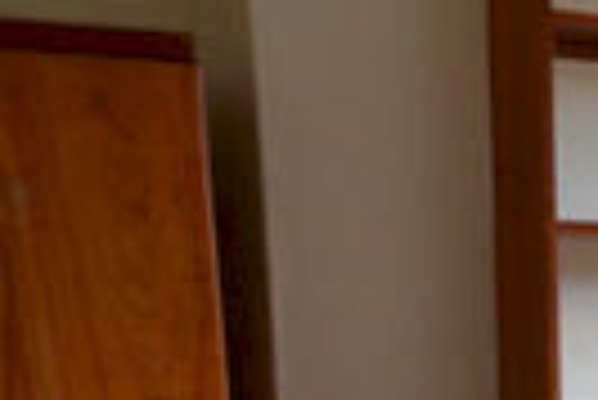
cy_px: 398
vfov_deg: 16.9
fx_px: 1314
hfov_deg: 16.7
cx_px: 1286
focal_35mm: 79
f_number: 3.5
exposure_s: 1/60
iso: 450
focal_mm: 10
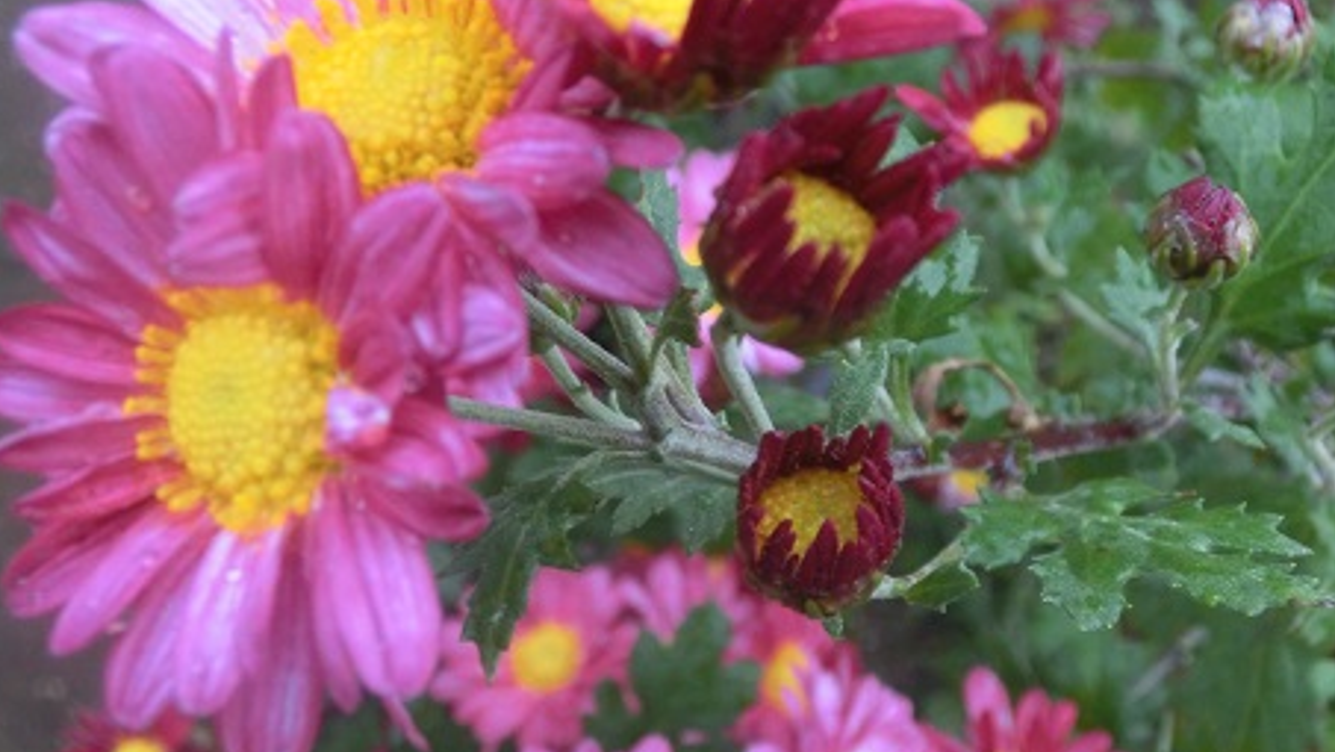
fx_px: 1452
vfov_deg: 29.0
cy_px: 339
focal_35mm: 41
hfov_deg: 49.4
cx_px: 659
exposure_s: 1/30
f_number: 4.1
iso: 800
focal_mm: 6.5
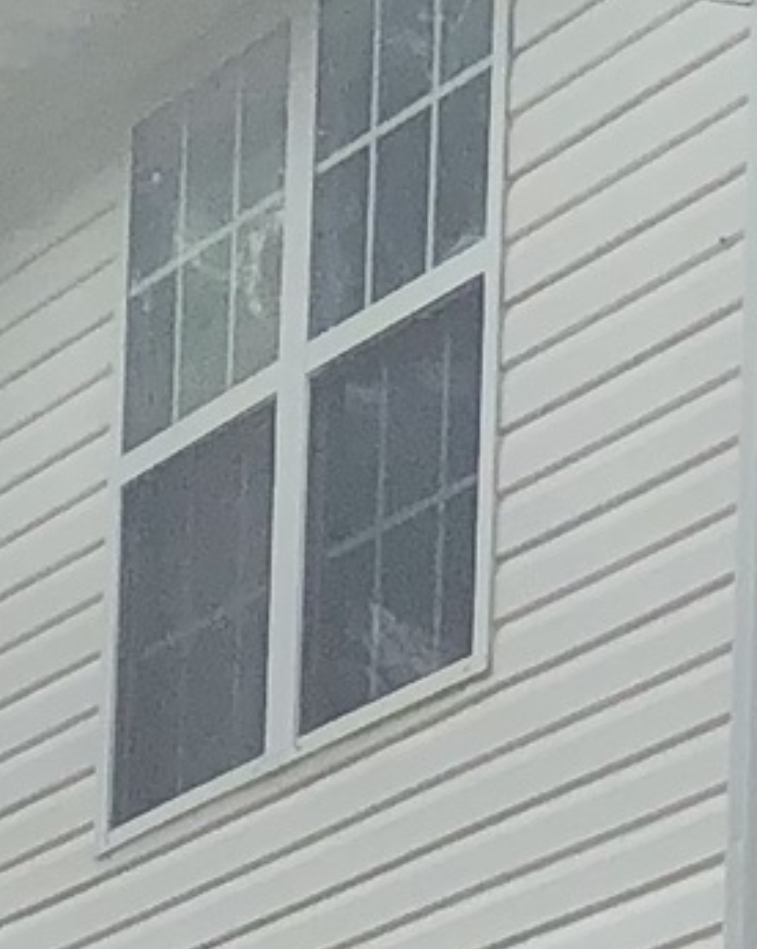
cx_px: 1613
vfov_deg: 7.9
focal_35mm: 243
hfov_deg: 6.2
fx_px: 6817
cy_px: 913
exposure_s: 1/3745
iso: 25
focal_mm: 3.99
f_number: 1.8
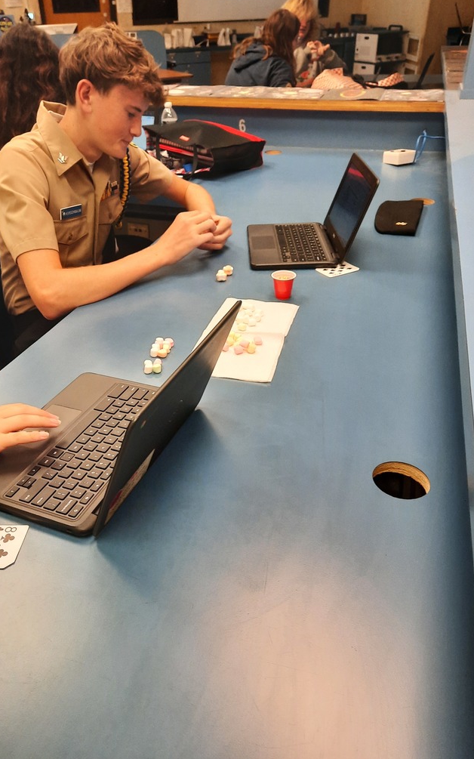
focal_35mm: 27
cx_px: 213
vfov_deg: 68.4
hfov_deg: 45.9
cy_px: 377
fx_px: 558
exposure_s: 1/60
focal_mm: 4.6
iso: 250
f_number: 2
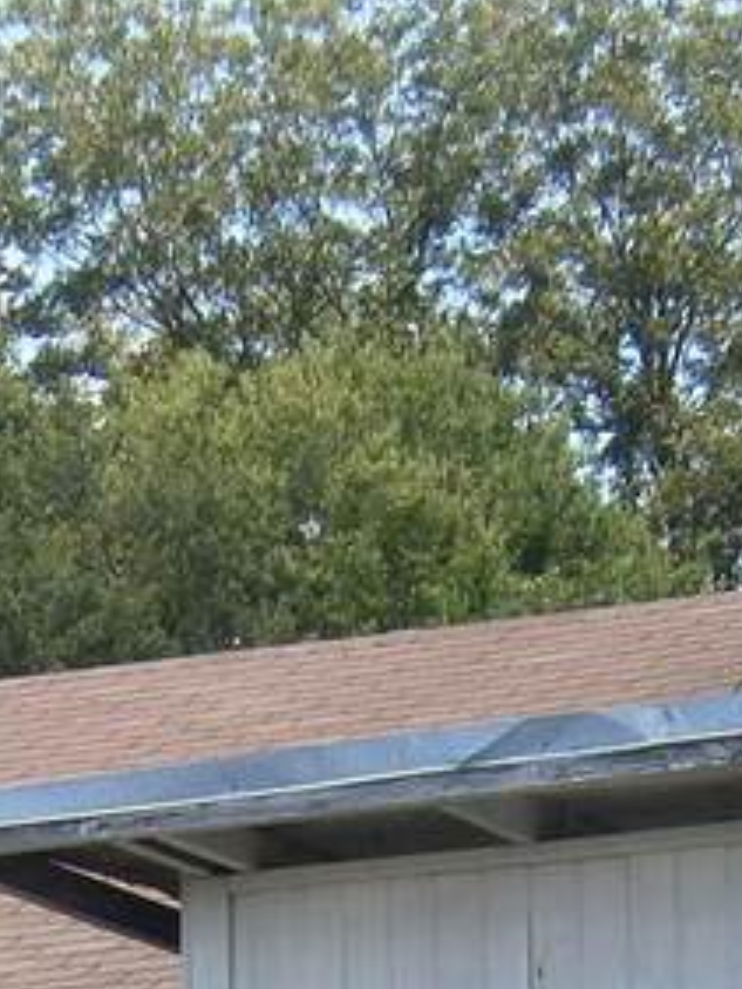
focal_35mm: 164
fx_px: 4684
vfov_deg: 11.4
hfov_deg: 9.0
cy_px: 1615
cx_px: -120
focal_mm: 6.4
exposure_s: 1/320
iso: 80
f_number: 3.1
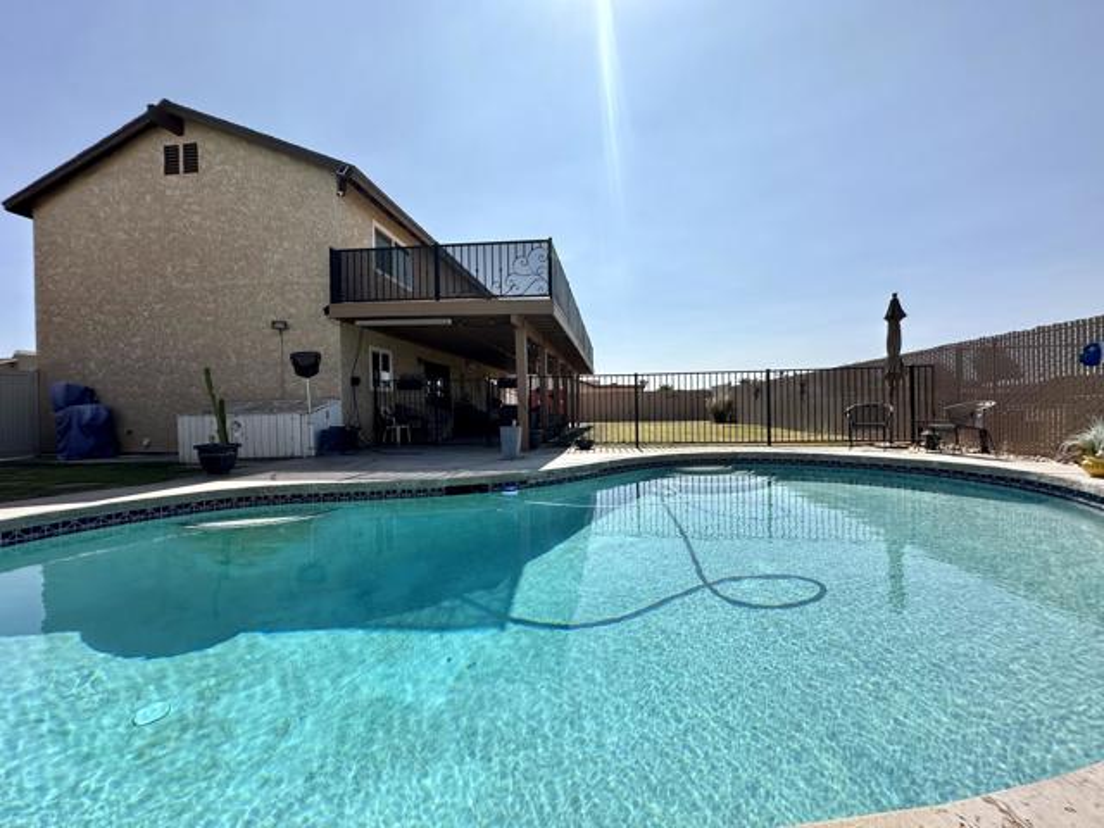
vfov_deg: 85.7
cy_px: 414
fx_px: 446
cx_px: 552
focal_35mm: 14
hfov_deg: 102.1
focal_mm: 2.22
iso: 40
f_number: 2.2
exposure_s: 1/3300
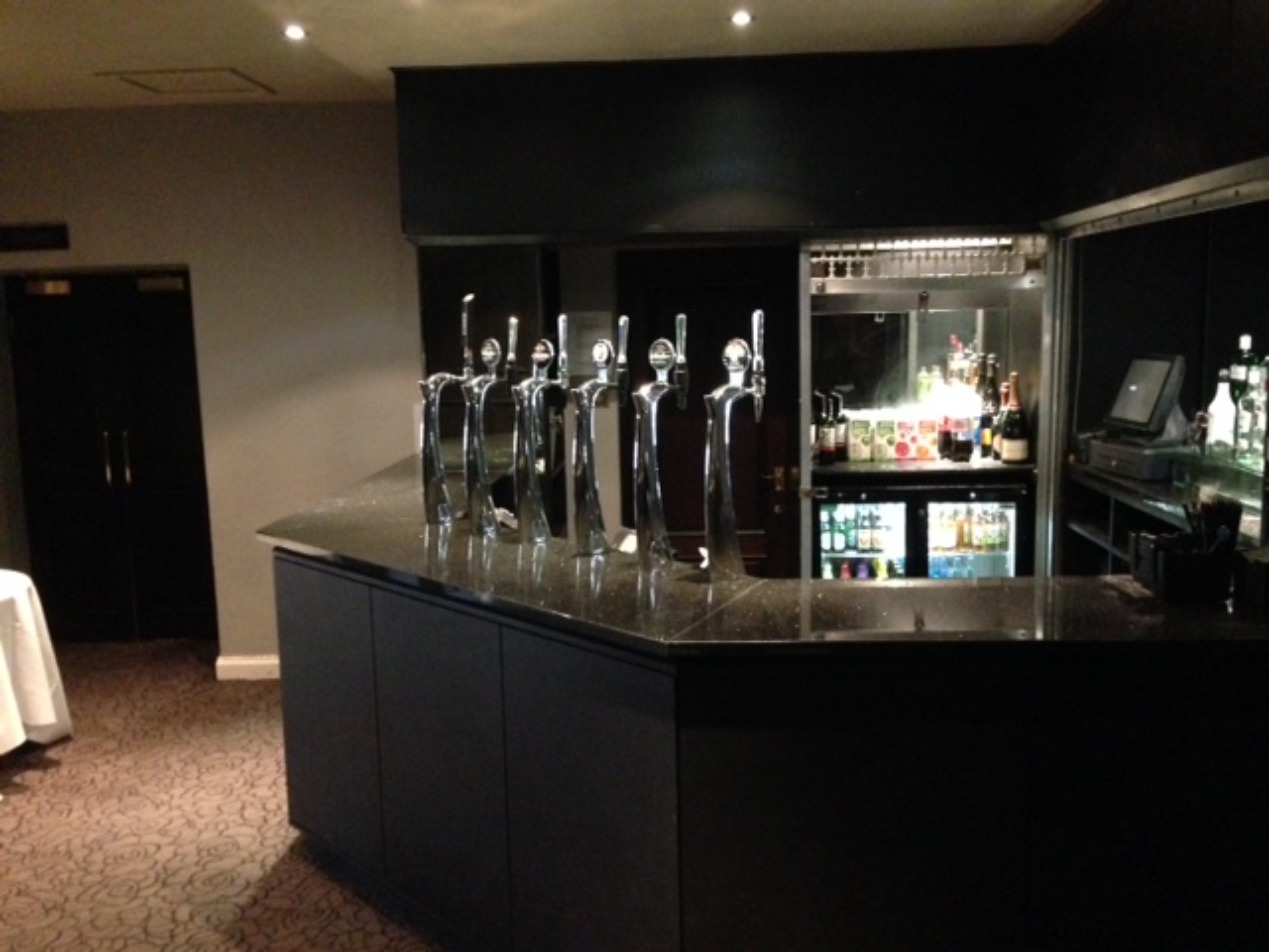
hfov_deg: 55.4
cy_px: 476
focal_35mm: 33
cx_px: 634
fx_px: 1210
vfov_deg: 42.9
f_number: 2.4
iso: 800
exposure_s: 1/15
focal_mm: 4.12
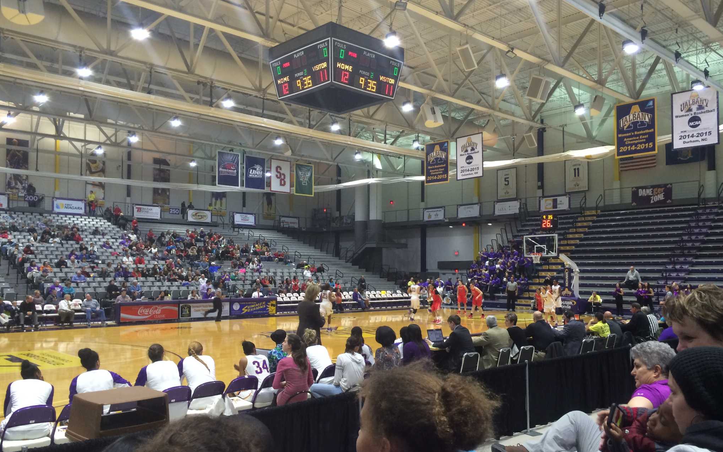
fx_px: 611
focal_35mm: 31
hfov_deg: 61.2
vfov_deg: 40.5
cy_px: 250
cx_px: 364
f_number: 2.2
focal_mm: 4.2
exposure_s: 1/30
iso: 100
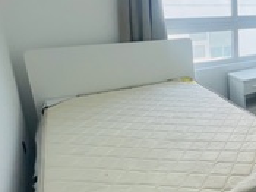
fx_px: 251
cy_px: 62
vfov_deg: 41.2
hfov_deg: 39.9
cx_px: 302
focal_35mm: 34
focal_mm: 1.57
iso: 32
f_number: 1.8
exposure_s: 1/174
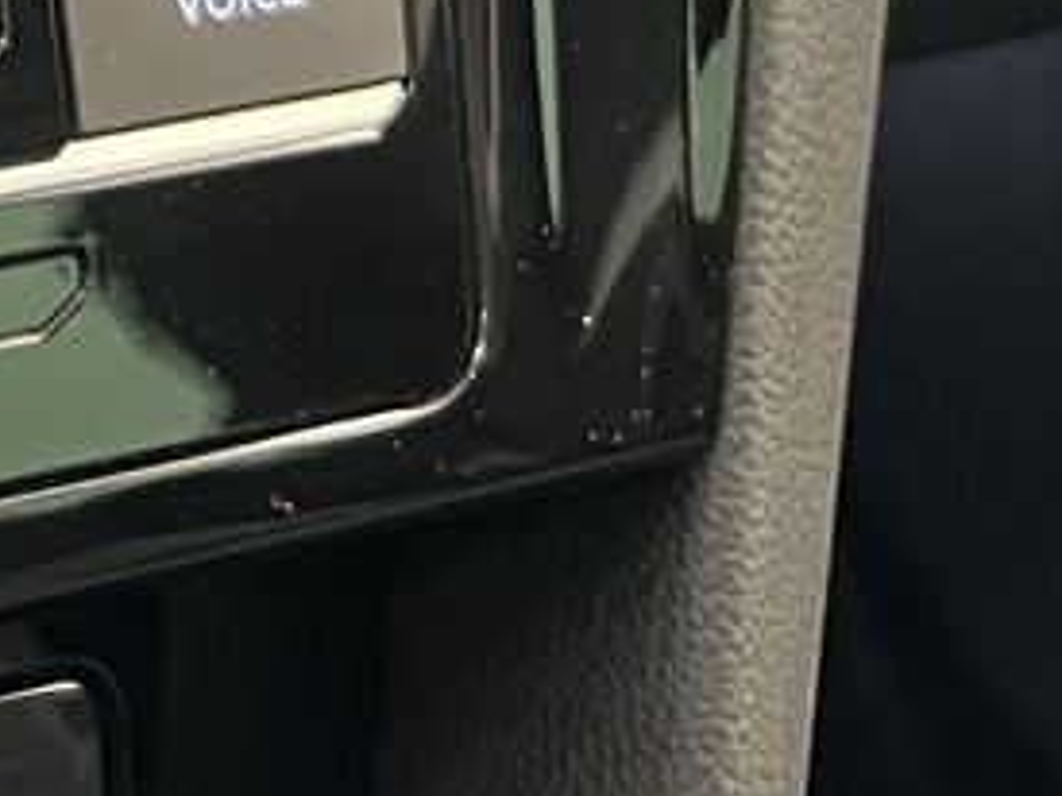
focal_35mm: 136
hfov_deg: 13.0
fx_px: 4171
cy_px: -1028
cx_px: -904
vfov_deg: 9.8
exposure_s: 1/25
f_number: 1.5
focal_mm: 5.7
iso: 640
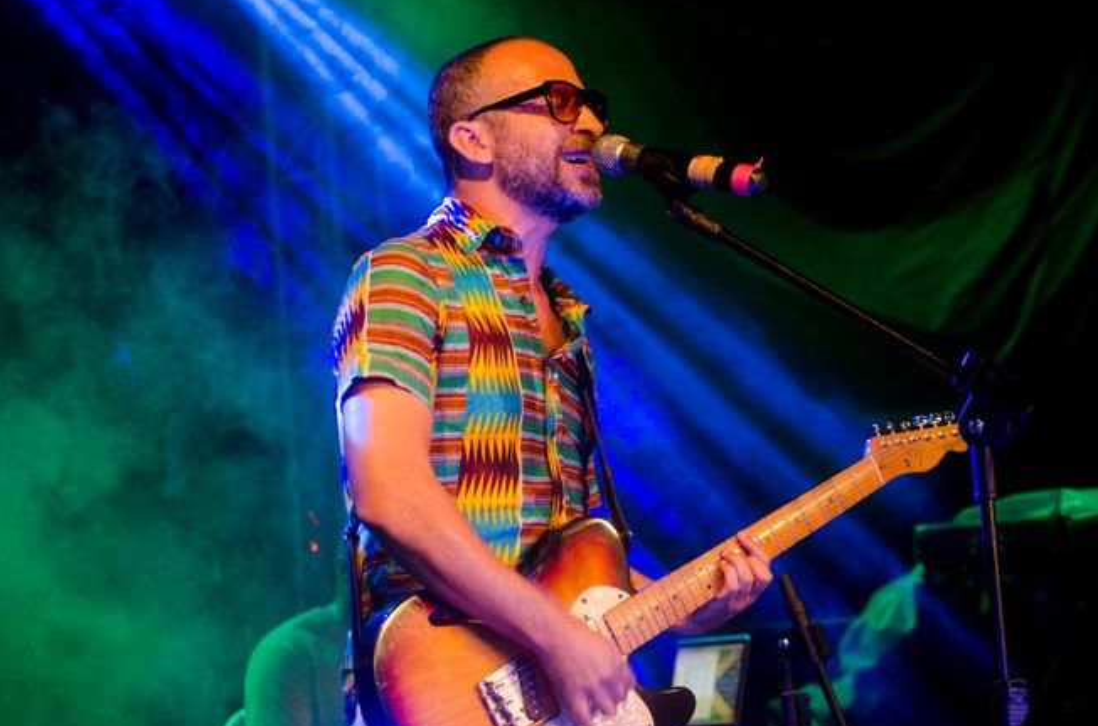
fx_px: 2816
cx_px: 504
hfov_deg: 22.1
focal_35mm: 93
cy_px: 389
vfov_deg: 14.7
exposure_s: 1/100
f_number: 4
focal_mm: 55
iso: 1250
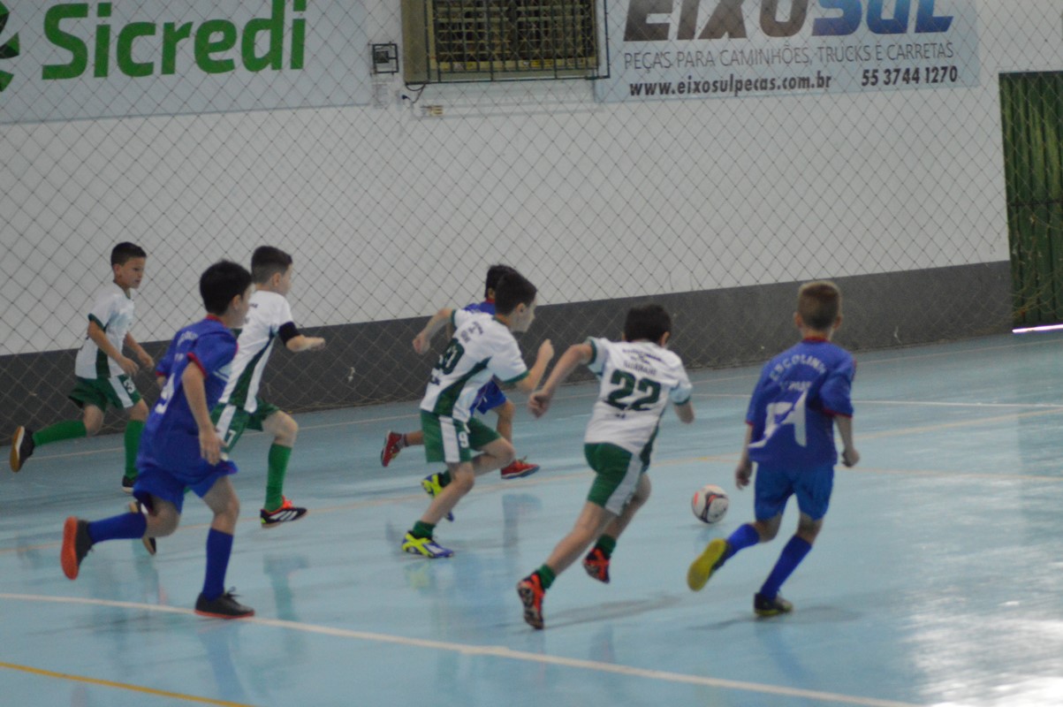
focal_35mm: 105
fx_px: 3098
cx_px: 532
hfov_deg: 19.5
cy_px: 354
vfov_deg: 13.0
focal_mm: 70
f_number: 4
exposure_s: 1/500
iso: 3200
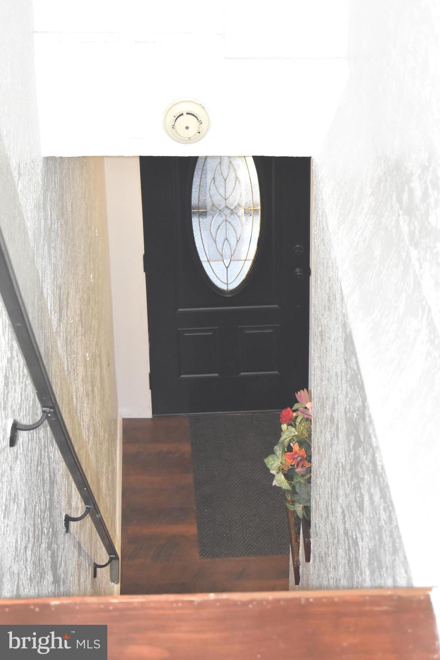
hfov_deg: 16.6
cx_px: 220
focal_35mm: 82
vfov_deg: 24.6
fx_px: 1511
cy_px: 330
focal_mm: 55
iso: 1600
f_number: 5.6
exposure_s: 1/60
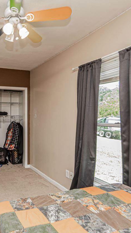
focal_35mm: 24
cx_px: 7
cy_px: 117
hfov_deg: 42.6
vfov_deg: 76.3
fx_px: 148
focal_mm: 10
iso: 1100
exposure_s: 1/60
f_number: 10
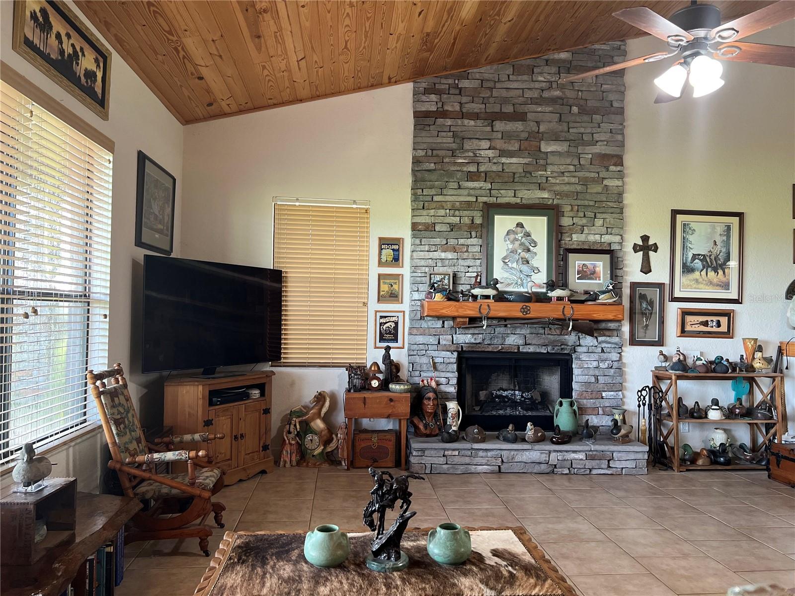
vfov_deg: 53.1
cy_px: 298
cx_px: 398
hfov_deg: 67.3
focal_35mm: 26
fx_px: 597
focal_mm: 5.7
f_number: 1.5
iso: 160
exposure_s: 1/60
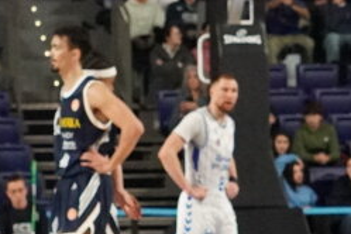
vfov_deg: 3.2
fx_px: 4129
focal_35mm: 424
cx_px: 328
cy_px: 194
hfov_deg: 4.9
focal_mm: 55
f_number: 4.5
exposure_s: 1/1250
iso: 6400
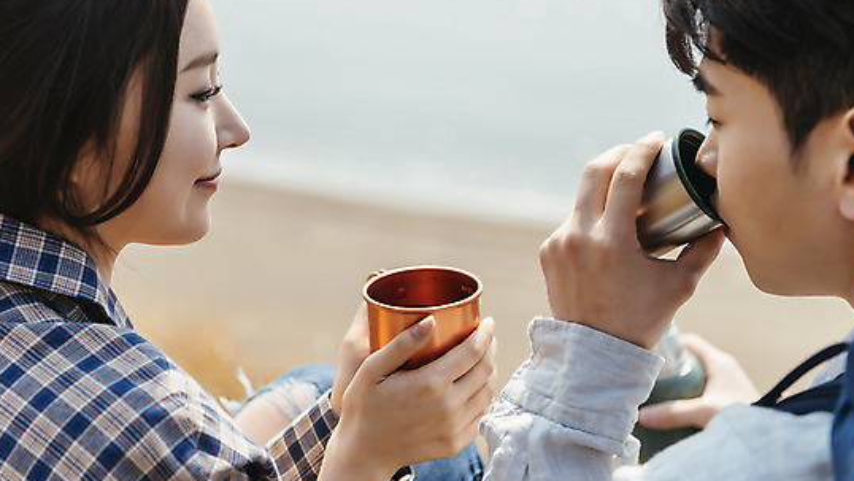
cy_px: 205
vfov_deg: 17.2
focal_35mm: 70
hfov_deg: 30.1
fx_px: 1586
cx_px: 412
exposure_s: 1/2500
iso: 100
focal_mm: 60
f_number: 2.8
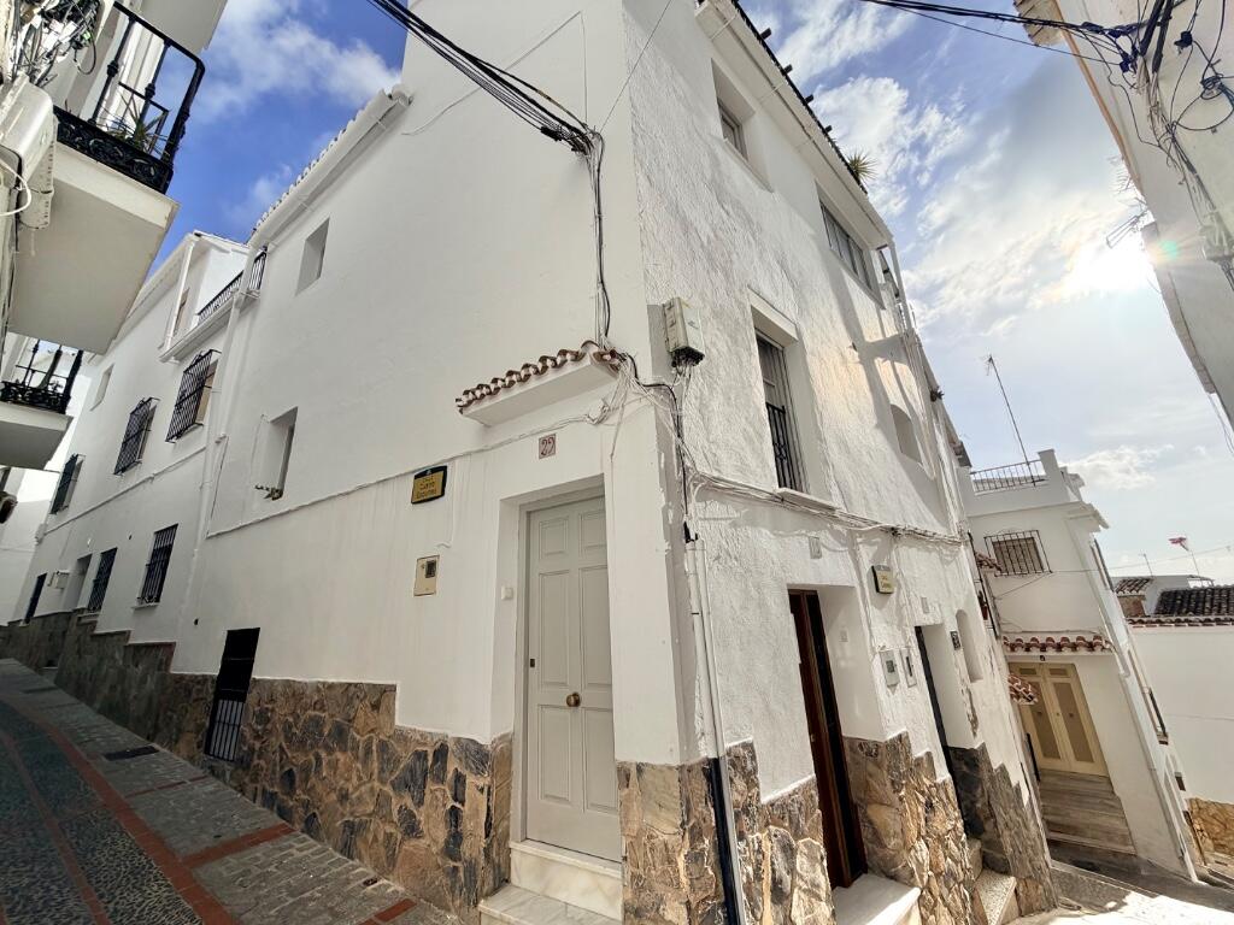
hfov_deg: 102.1
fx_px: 499
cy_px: 462
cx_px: 617
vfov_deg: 85.7
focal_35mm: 14
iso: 32
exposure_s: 1/1656
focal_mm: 2.22
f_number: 2.2
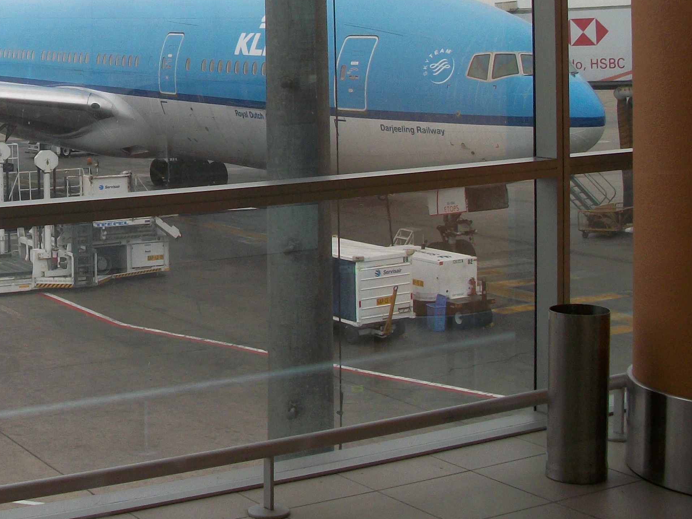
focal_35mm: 73
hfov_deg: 25.5
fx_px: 1459
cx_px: 23
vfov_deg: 19.9
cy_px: 86
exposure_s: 1/60
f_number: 3.1
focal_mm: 6.3
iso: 80
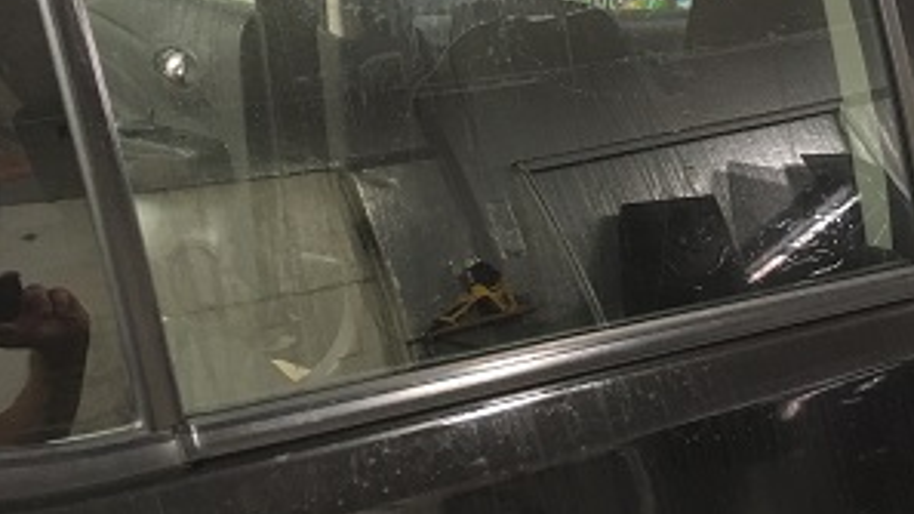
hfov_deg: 40.7
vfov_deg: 24.4
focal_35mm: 49
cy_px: 192
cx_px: 702
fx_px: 1187
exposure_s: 1/24
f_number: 2.2
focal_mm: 4.15
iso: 200
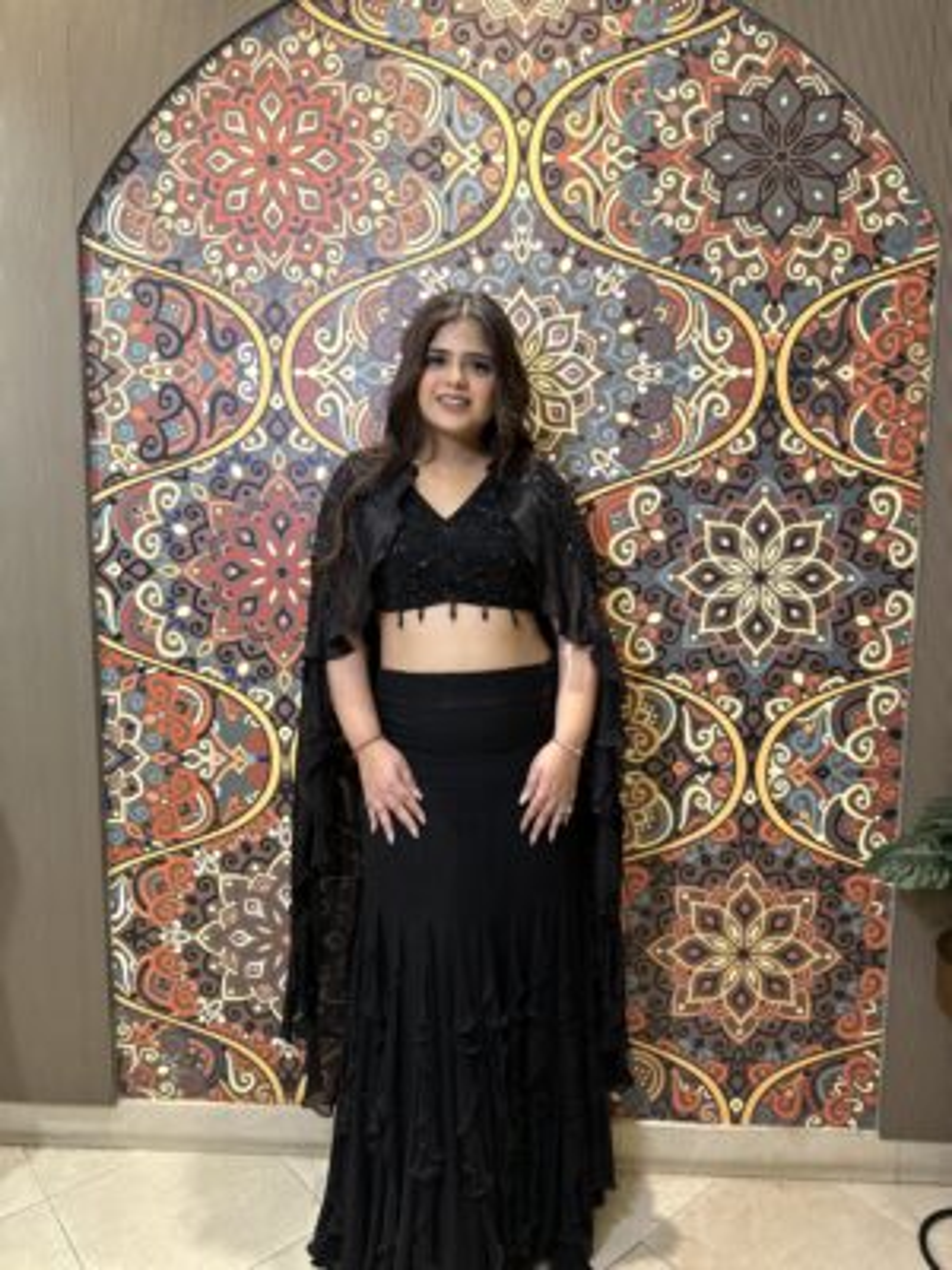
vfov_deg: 71.6
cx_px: 476
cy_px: 635
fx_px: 880
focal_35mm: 24
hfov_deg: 56.8
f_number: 1.78
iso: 125
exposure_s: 1/100
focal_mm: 6.86
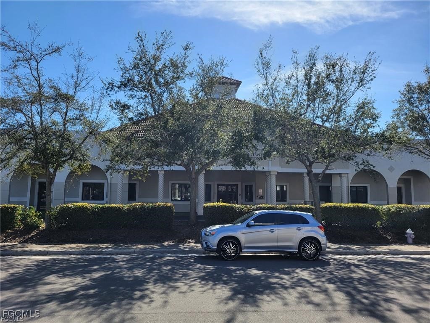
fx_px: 323
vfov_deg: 53.1
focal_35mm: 26
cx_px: 215
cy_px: 162
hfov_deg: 67.3
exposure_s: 1/2198
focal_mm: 5.4
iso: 40
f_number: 1.8
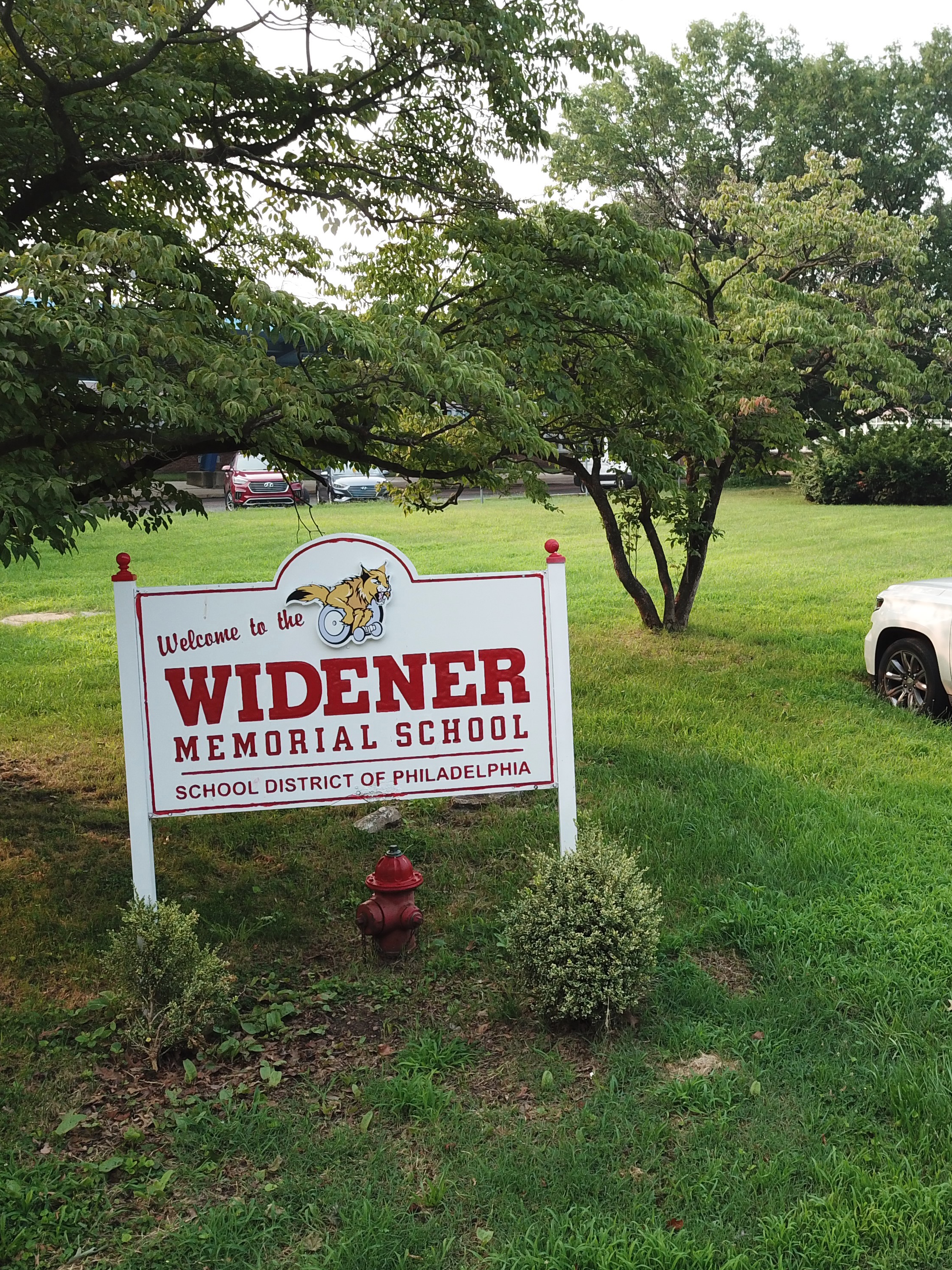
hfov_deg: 40.3
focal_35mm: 35
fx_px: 1283
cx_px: 613
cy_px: 633
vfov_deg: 52.6
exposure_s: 1/250
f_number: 2.2
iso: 100
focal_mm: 4.73
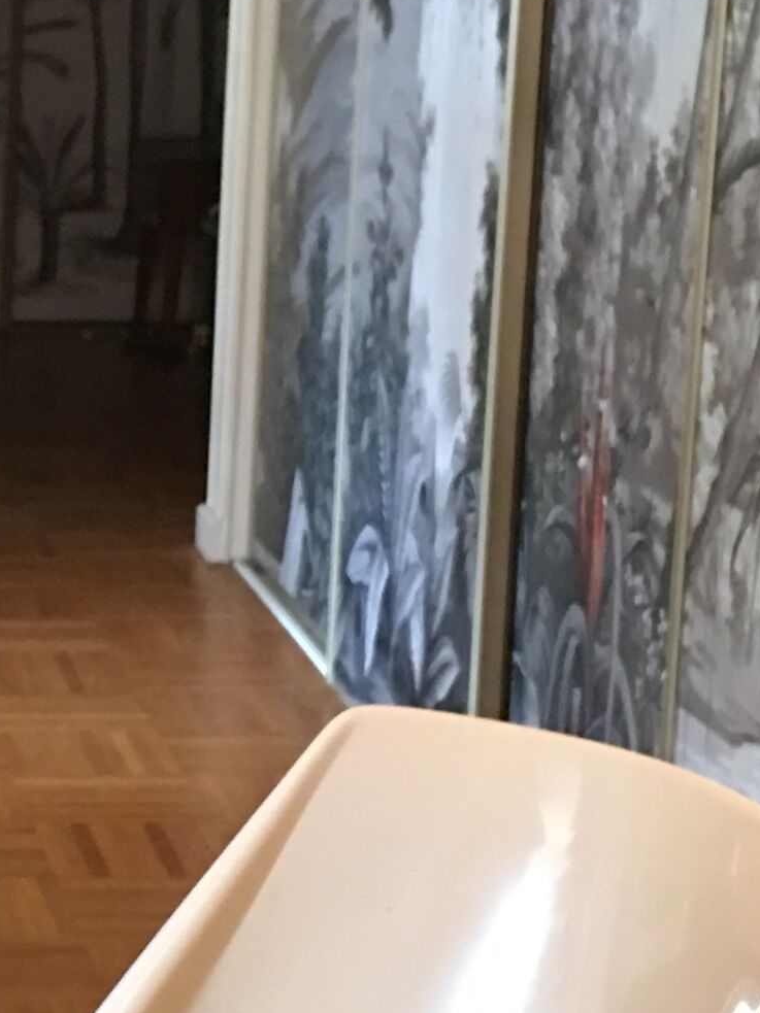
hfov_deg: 11.9
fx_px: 3484
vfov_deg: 16.5
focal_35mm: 119
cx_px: -366
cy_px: 695
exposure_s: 1/10
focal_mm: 4.15
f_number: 2.2
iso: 80
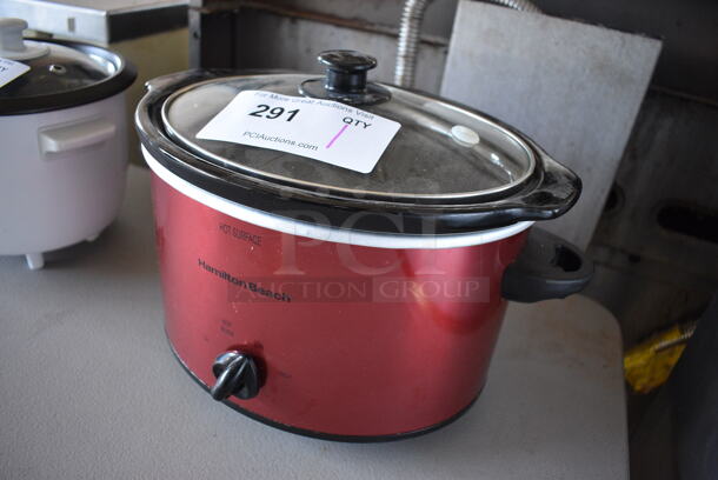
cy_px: 240
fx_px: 539
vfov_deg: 48.0
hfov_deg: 67.3
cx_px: 359
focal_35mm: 27
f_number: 3.5
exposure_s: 1/125
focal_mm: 18
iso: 1250
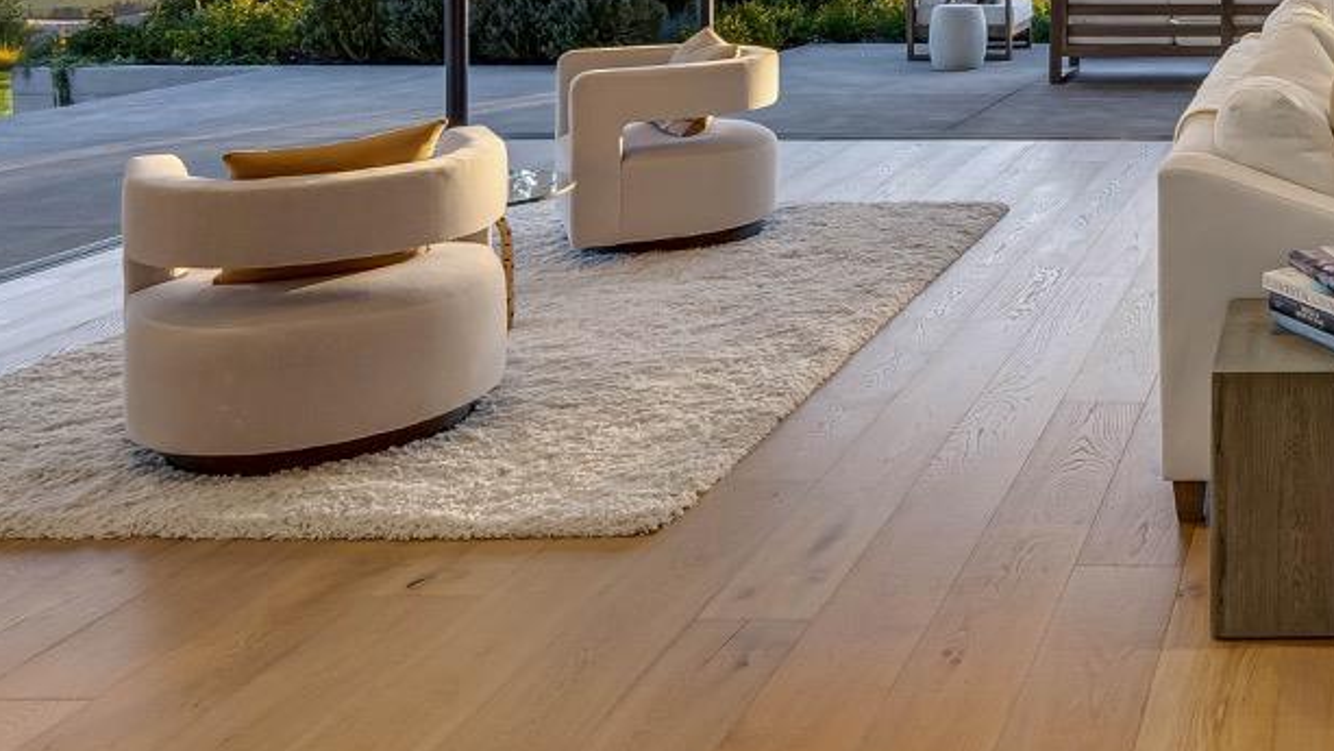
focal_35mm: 41
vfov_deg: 25.8
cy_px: -161
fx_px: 1450
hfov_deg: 44.8
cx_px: 1203
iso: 320
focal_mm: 16
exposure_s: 1/125
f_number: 11
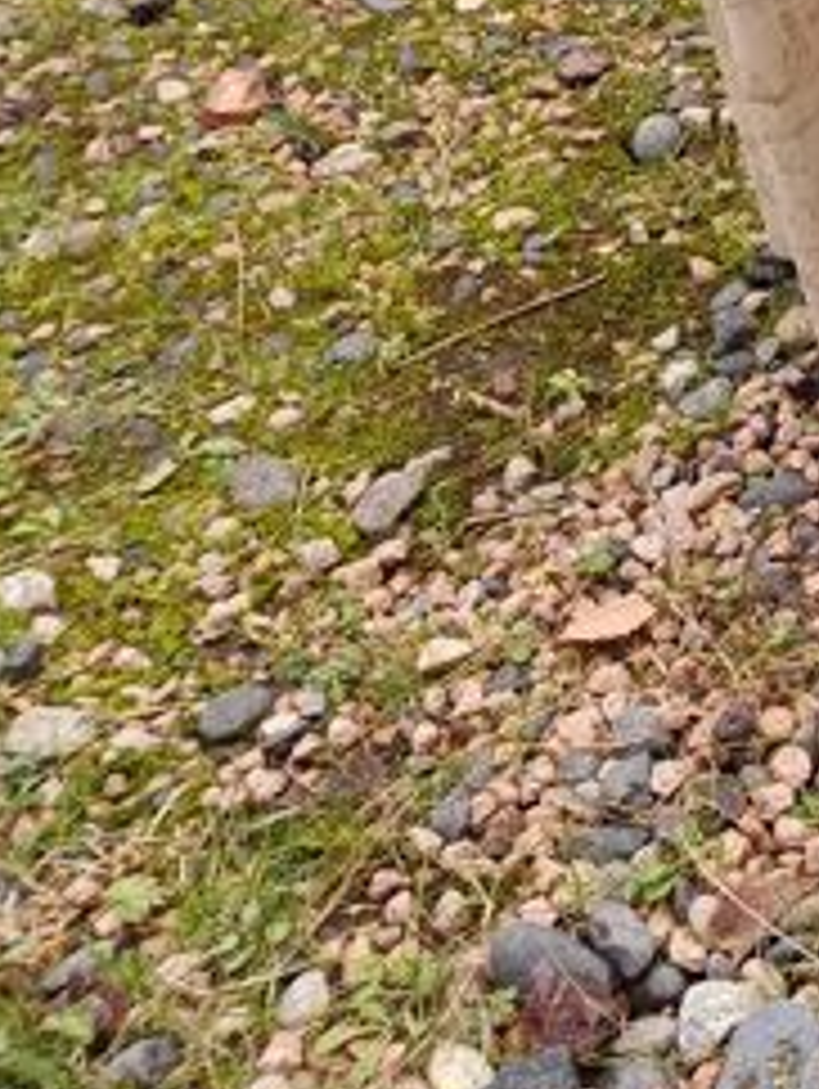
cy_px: 0
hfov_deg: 20.4
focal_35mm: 66
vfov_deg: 27.7
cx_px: 1062
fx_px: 2078
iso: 50
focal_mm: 4.65
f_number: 1.8
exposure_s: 1/100
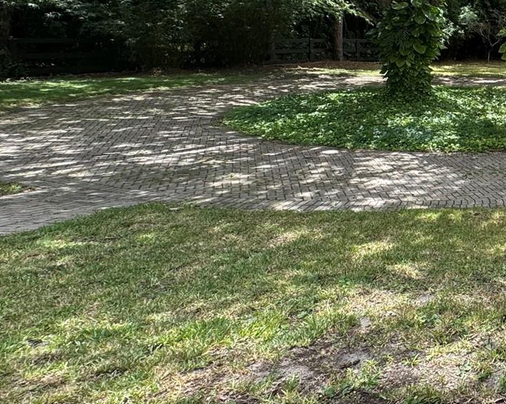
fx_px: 584
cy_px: 89
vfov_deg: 37.0
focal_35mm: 39
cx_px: 647
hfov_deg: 34.4
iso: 40
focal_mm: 2.22
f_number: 2.2
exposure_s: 1/340
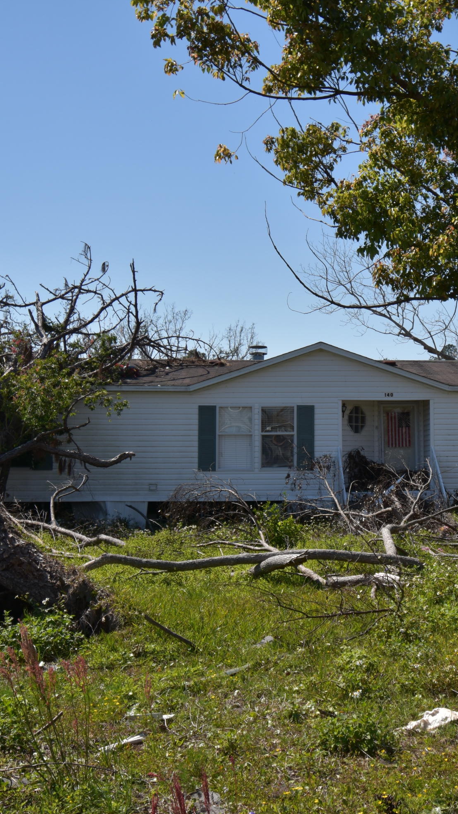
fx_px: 1036
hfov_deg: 24.5
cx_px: 363
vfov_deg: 42.9
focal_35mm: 48
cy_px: 412
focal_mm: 20
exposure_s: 1/640
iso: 100
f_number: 5.6
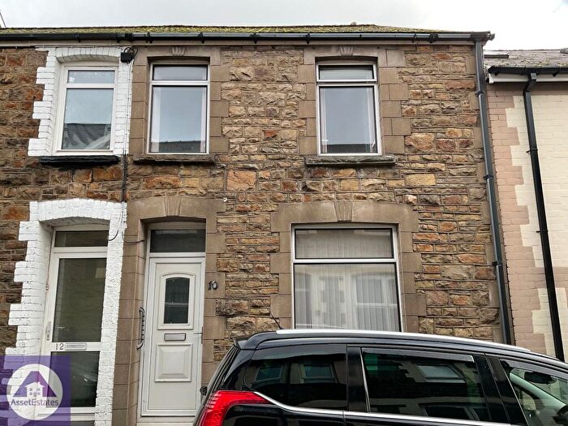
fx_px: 476
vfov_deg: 48.2
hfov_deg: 61.7
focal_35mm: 29
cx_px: 284
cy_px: 213
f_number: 1.8
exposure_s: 1/335
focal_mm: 3
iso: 16
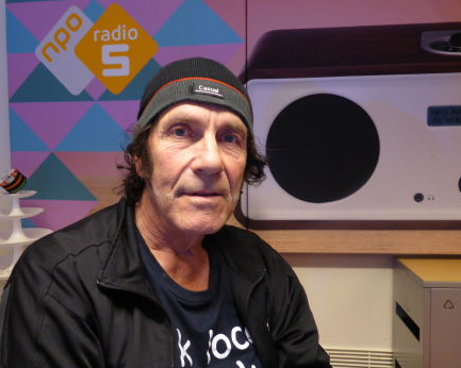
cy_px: 175
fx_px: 368
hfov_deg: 64.0
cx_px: 213
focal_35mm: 27
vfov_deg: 53.1
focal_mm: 4.3
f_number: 3.3
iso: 400
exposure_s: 1/5
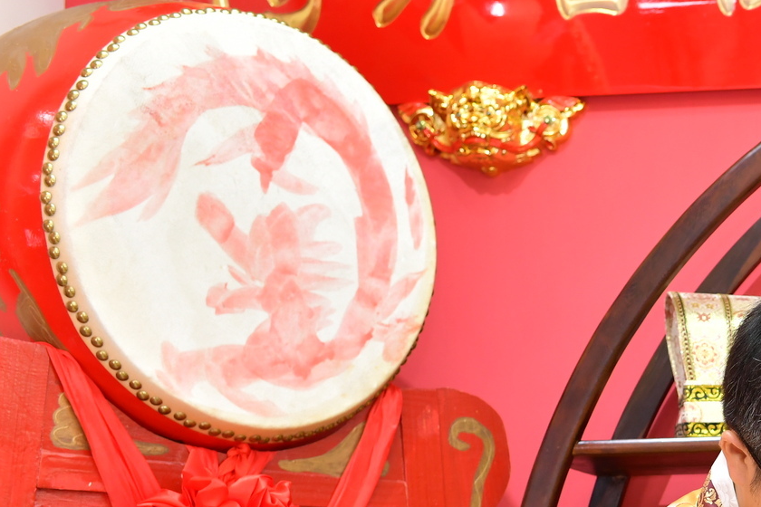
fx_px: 2114
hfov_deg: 18.6
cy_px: 607
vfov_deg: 13.3
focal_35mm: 100
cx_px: 1055
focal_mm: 35
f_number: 4.5
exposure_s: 1/200
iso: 800
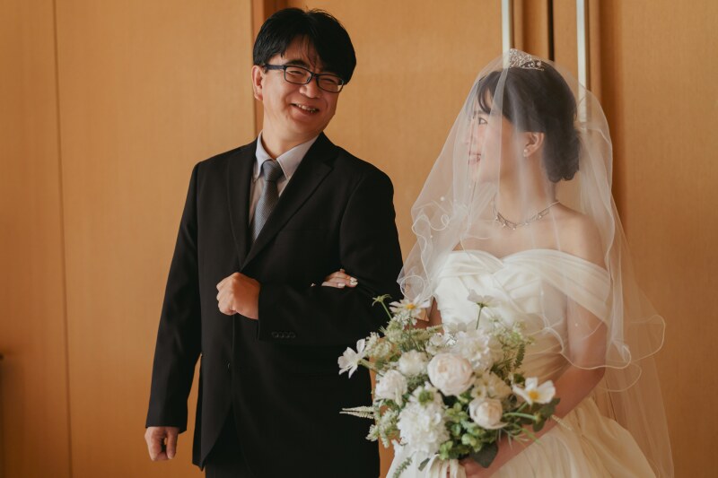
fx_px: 997
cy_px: 239
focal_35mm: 50
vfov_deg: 27.0
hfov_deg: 39.6
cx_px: 359
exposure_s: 1/250
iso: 640
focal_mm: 50
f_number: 1.8
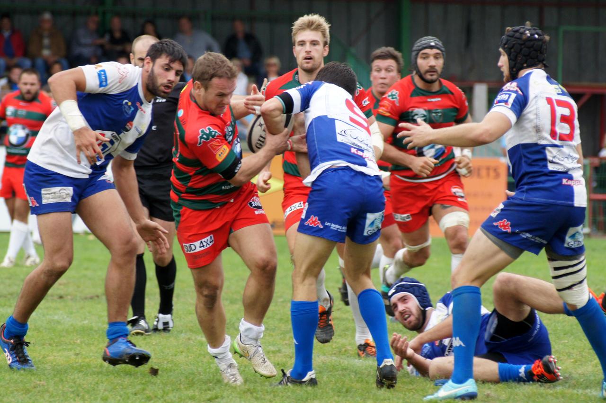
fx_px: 5045
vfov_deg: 4.6
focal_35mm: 300
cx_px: 303
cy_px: 202
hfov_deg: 6.9
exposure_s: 1/640
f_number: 5.6
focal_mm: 200
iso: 800
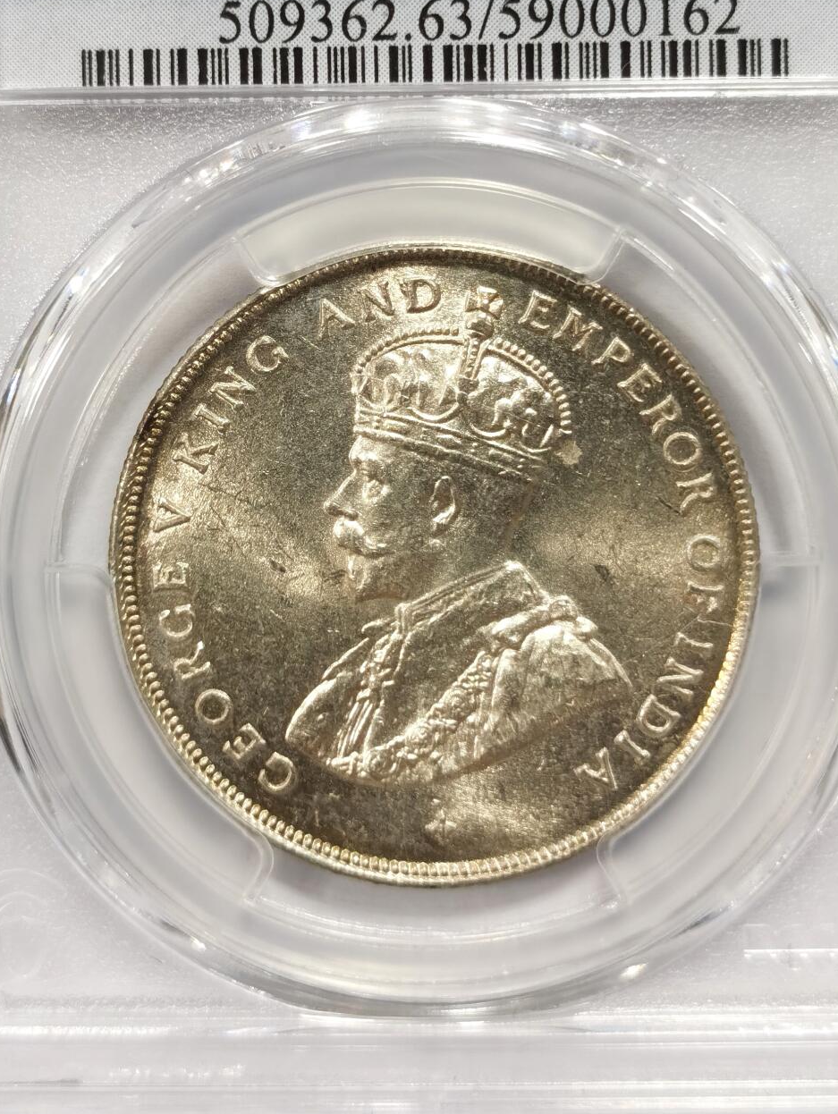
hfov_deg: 18.9
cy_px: 339
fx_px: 2513
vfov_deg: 24.8
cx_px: 424
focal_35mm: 78
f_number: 16
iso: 125
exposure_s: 1/100
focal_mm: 5.56
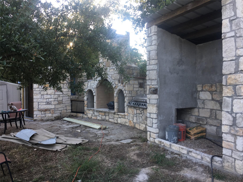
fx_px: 204
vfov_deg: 48.2
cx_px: 122
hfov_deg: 61.7
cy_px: 91
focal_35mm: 29
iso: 25
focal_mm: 4.15
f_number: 2.2
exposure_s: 1/60
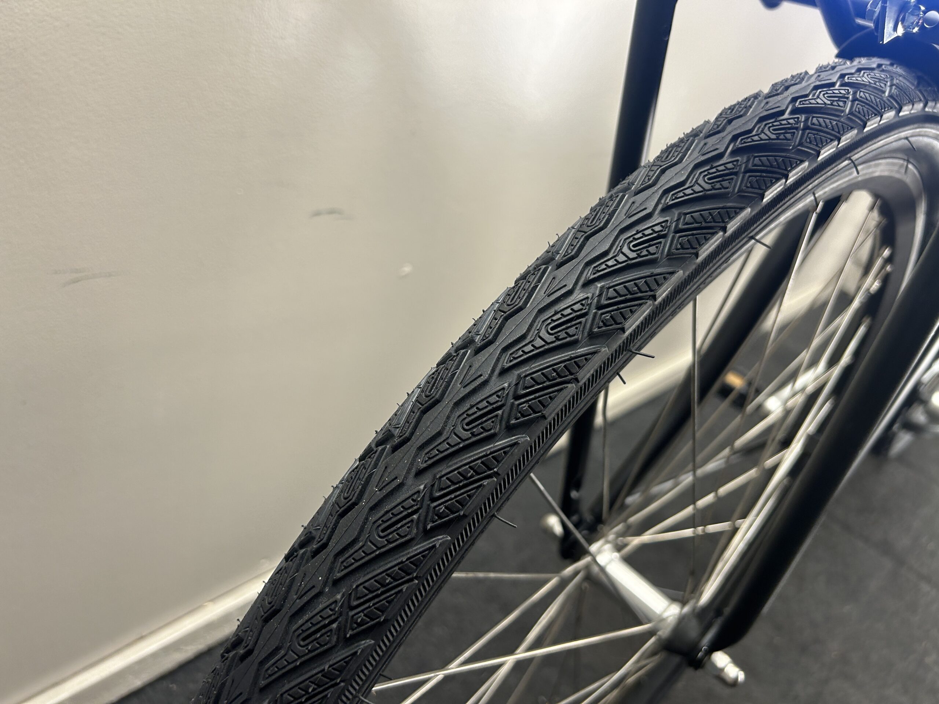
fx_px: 705
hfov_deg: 67.3
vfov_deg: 53.1
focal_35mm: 26
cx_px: 470
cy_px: 352
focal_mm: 5.7
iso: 64
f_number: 1.5
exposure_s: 1/100
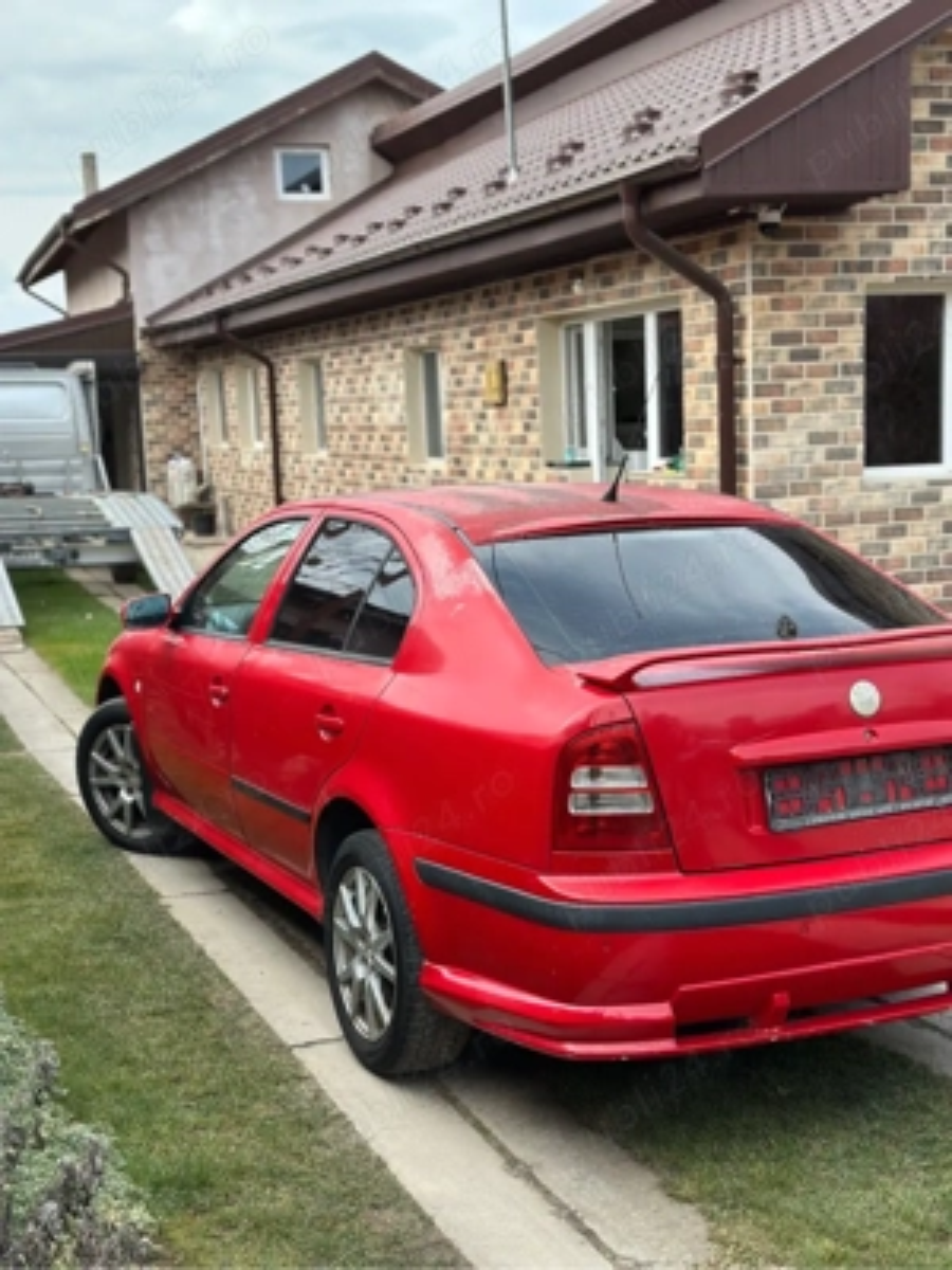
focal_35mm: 48
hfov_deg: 30.3
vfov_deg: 39.7
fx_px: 1760
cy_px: 635
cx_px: 476
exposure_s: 1/1590
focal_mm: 6.86
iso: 80
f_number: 1.78
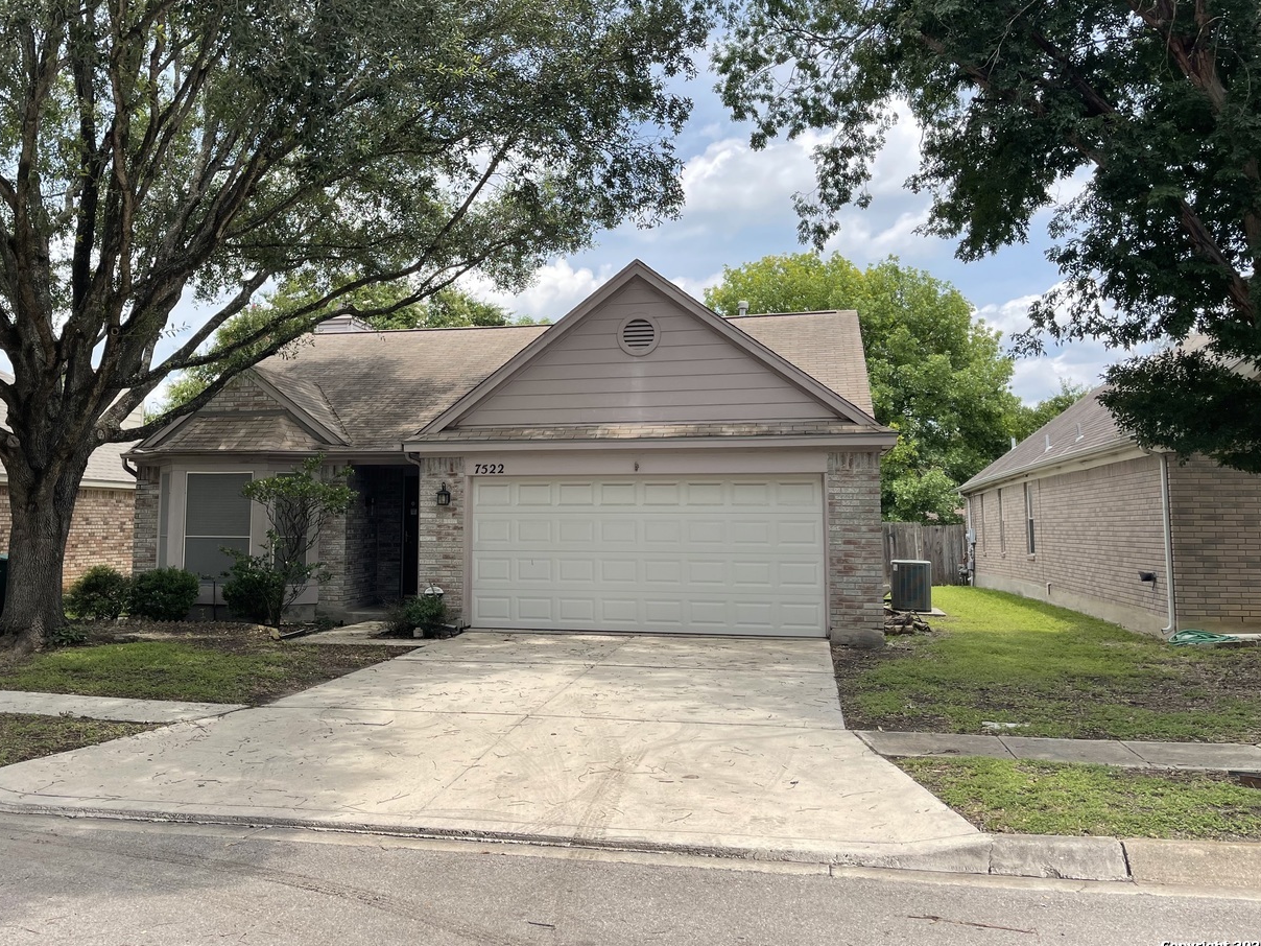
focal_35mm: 31
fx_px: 1129
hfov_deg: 58.0
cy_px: 407
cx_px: 520
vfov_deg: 45.3
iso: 32
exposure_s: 1/2387
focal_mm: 5.1
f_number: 1.6
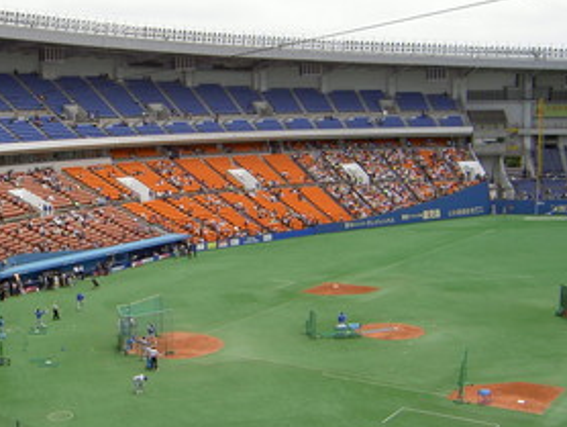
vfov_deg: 26.6
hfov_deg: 34.6
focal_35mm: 55
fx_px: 902
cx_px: 194
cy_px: 223
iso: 50
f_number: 4.7
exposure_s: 1/400
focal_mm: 5.6
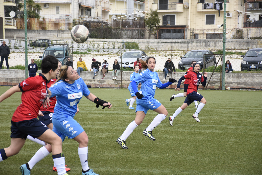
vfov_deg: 10.8
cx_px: 131
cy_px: 88
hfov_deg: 16.1
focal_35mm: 128
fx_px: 929
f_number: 5.6
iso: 1000
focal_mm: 85
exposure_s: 1/1600
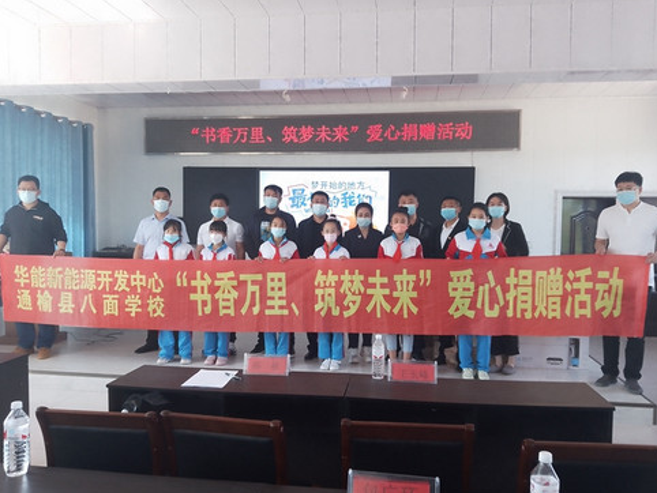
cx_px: 330
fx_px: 532
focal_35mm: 28
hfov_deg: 63.4
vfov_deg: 49.8
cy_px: 253
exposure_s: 1/33.3
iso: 64
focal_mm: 3.69
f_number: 1.8
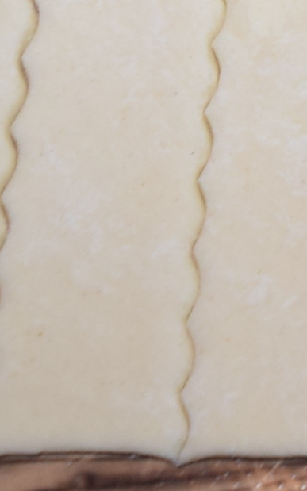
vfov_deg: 9.5
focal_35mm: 200
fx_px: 2677
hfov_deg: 5.8
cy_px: -621
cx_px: 1093
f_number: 5
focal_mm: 18
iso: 280
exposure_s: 1/100
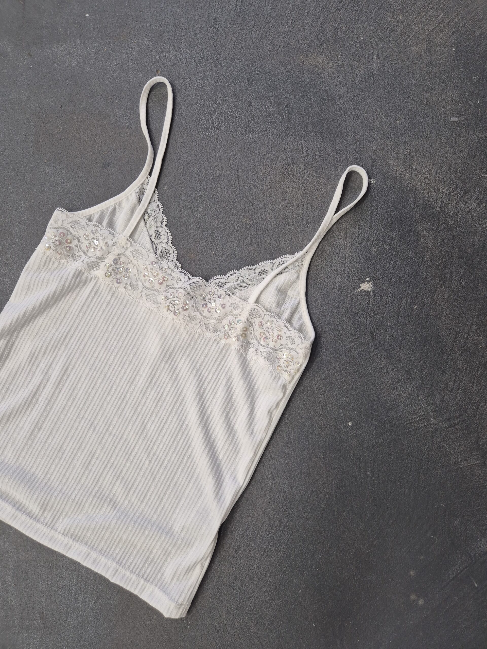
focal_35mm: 23
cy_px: 324
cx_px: 244
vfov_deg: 73.9
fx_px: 431
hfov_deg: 58.9
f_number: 1.8
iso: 200
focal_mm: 5.4
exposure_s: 1/120
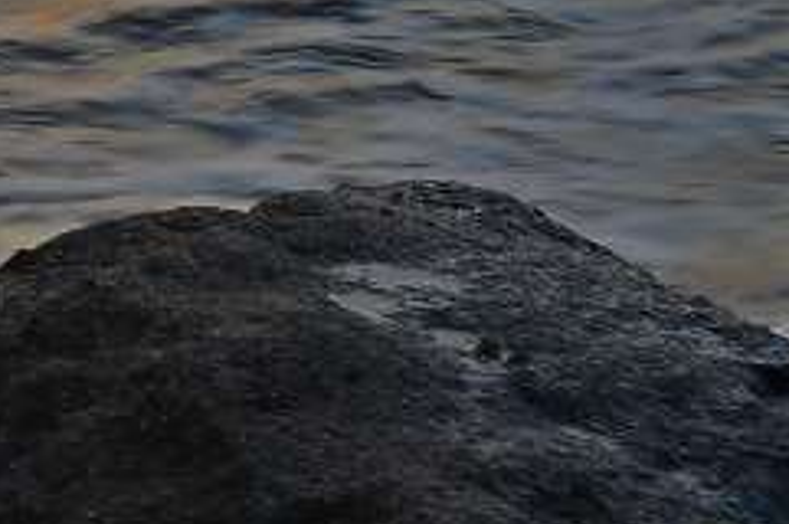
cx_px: -304
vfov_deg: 6.9
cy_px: -719
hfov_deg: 10.7
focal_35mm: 186
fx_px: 4082
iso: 100
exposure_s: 1/15
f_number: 5.6
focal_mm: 25
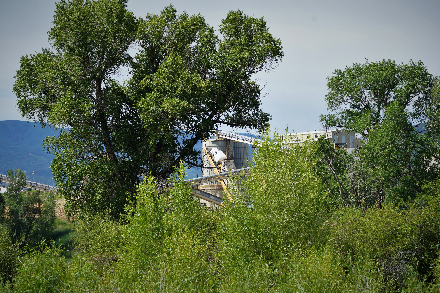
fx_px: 2481
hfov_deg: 10.1
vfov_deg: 6.8
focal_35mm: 203
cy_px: 146
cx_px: 220
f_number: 7.1
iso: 100
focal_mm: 203
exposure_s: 1/320
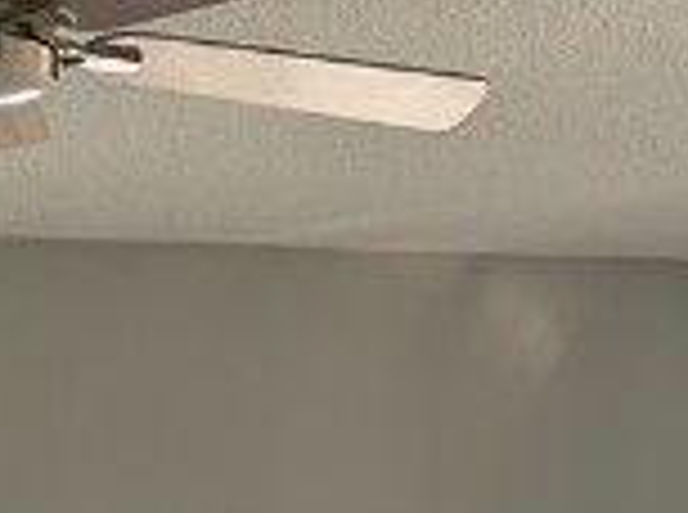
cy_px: 1004
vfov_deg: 8.7
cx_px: 549
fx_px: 3192
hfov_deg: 12.3
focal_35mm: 161
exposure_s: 1/262
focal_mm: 6.86
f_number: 1.78
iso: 80
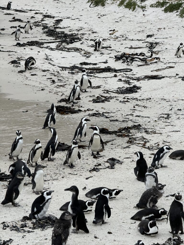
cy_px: 122
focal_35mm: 120
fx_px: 850
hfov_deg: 12.3
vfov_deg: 16.4
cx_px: 92
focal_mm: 15.66
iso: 50
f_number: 2.8
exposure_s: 1/1048
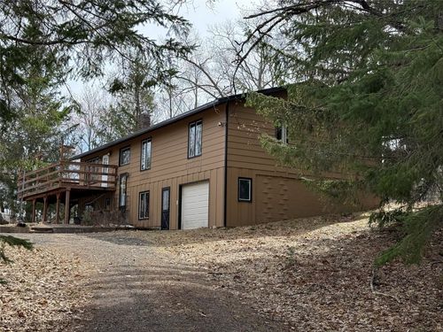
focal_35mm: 48
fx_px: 614
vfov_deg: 30.3
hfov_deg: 39.7
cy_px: 166
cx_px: 222
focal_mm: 6.76
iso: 80
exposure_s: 1/2415
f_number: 1.78
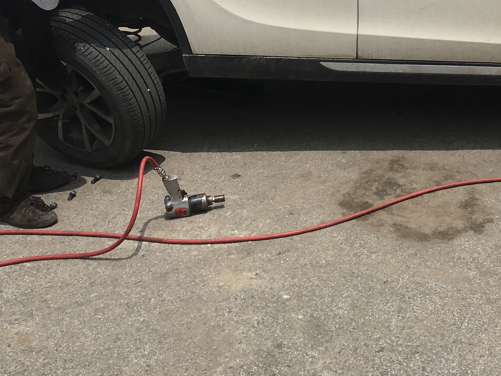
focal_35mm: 62
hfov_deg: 30.0
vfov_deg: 23.1
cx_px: 440
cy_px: 44
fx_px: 897
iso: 25
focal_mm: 4.15
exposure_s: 1/3205
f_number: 2.2
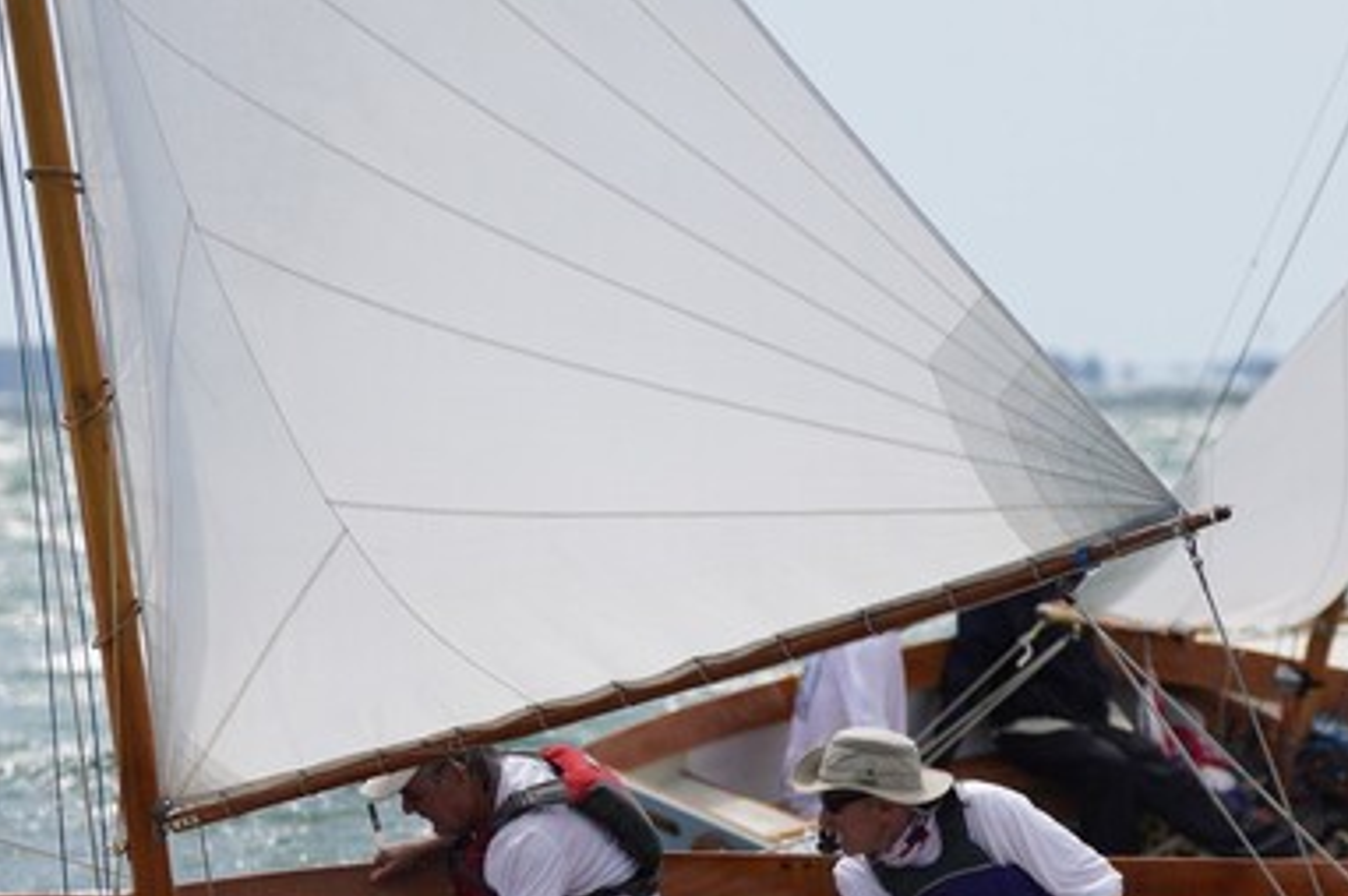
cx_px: 861
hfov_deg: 3.1
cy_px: 880
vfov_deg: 2.0
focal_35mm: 676
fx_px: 25292
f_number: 5.6
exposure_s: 1/1250
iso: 200
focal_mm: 215
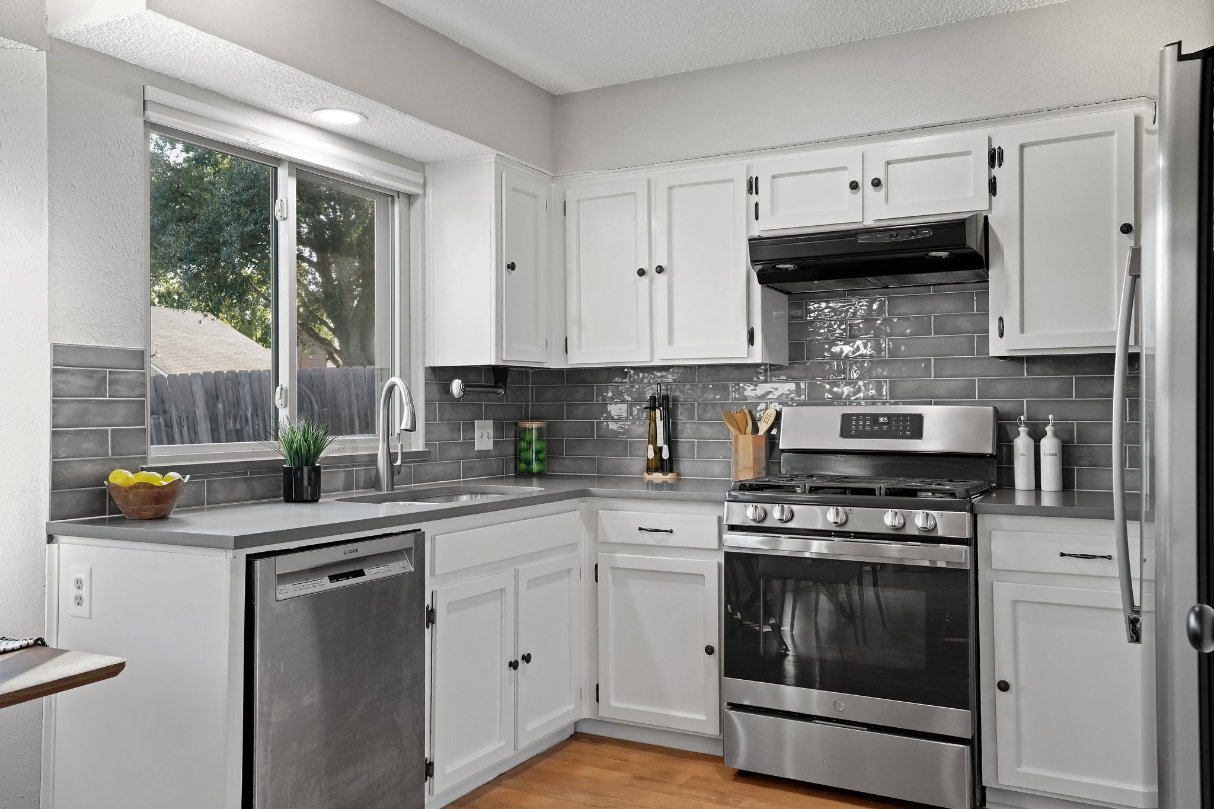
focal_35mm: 29
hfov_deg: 63.7
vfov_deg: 45.0
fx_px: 978
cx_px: 607
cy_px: 404
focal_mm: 29
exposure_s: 1/13
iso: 1250
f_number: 8
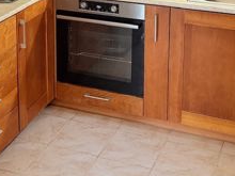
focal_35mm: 77
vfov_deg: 18.3
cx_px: 90
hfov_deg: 25.3
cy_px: -29
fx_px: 523
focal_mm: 6.76
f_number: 1.78
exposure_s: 1/50
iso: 320
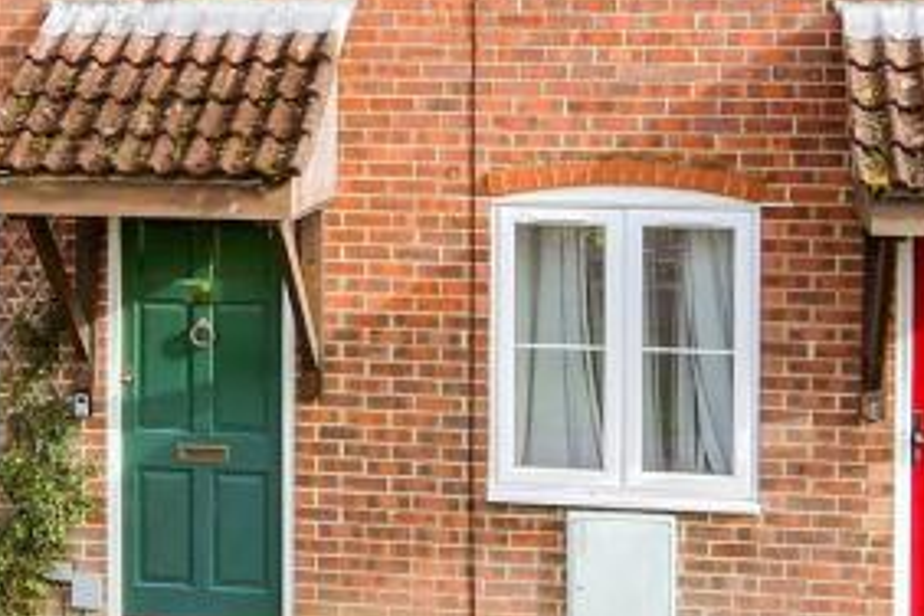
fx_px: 1771
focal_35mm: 69
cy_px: 126
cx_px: 275
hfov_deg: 29.0
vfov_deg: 19.5
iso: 200
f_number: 8
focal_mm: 13
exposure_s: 1/200
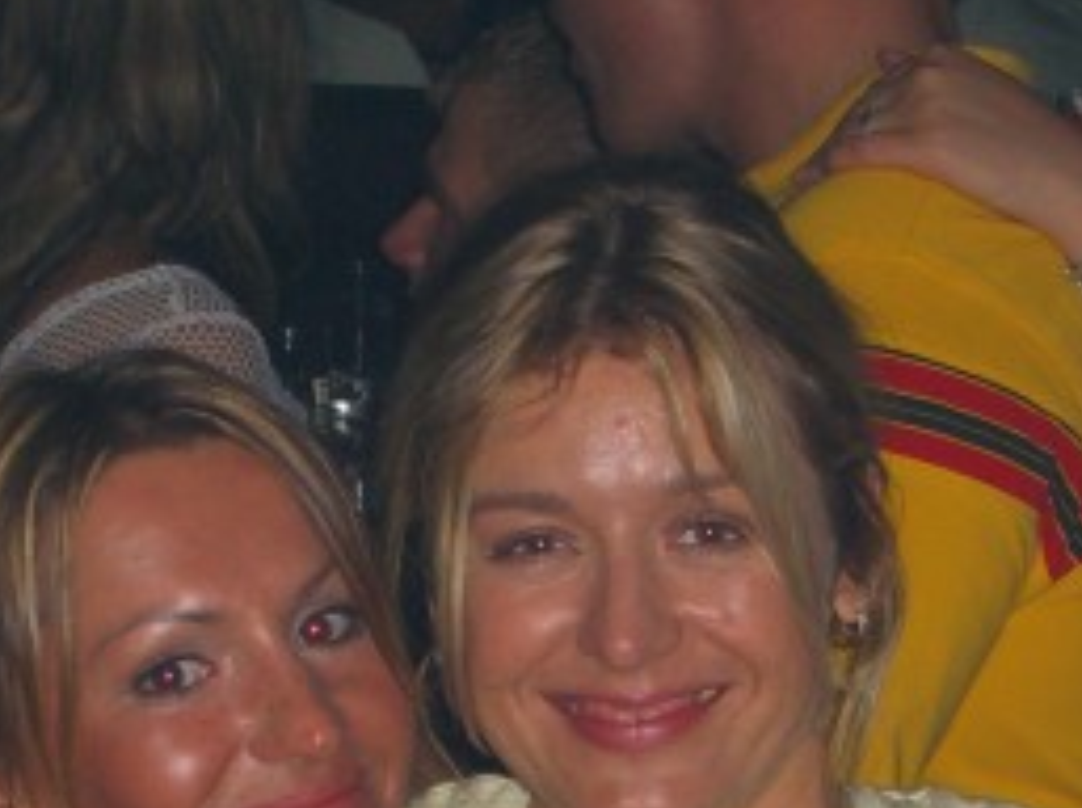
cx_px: 509
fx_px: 6617
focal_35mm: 212
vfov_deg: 7.0
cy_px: 875
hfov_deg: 9.3
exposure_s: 1/60
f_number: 4
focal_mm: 14.2
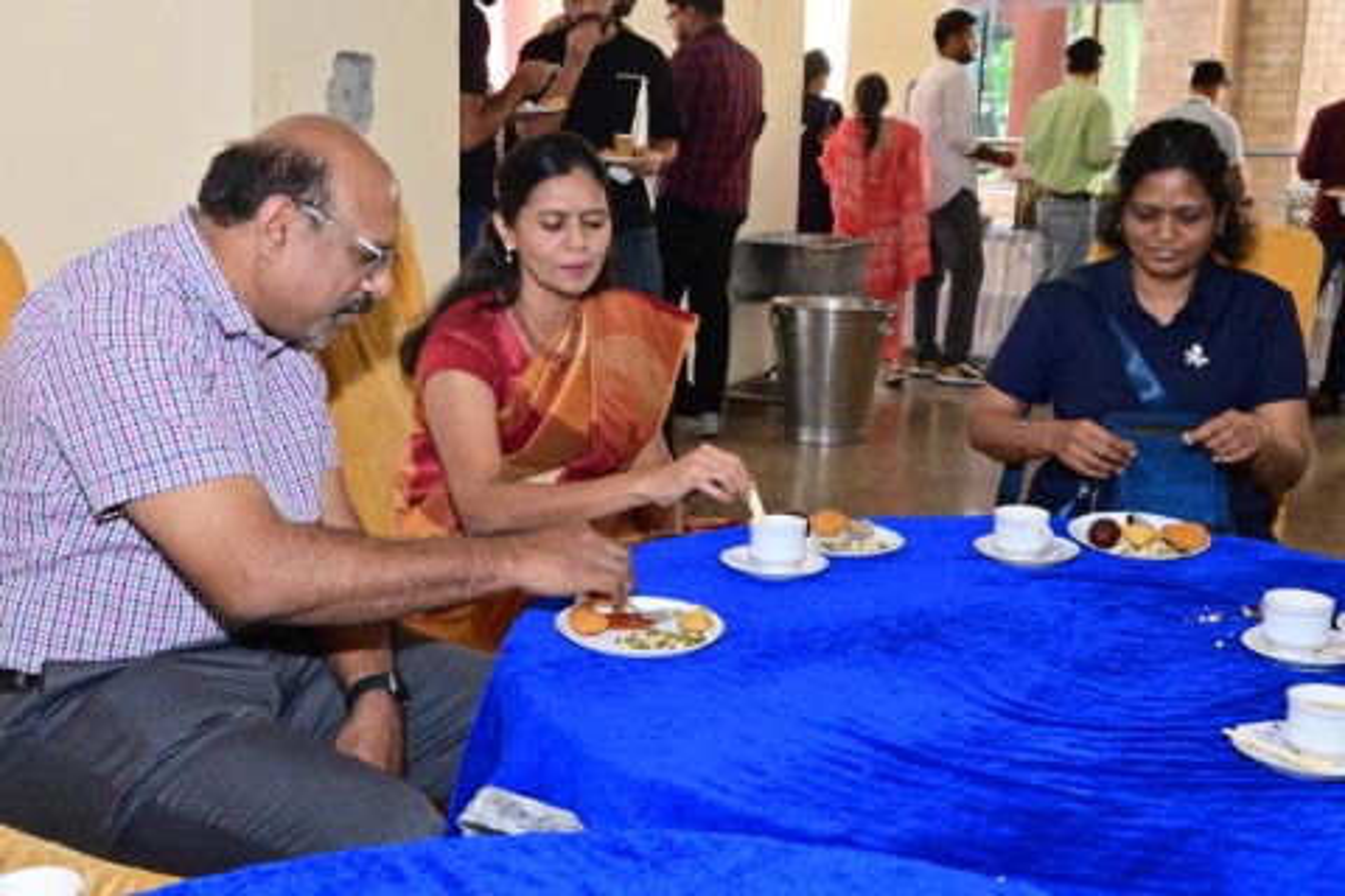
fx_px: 1569
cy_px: 448
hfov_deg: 46.4
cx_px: 672
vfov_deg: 31.9
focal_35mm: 42
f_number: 8
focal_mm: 28
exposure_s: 1/100
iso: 1000
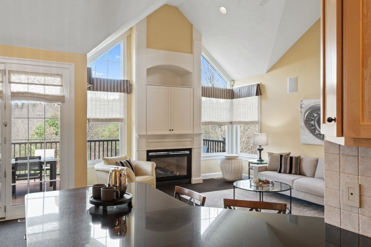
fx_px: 278
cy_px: 122
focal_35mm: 27
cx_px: 181
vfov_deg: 47.9
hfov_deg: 67.4
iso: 100
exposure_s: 4
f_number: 22
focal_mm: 26
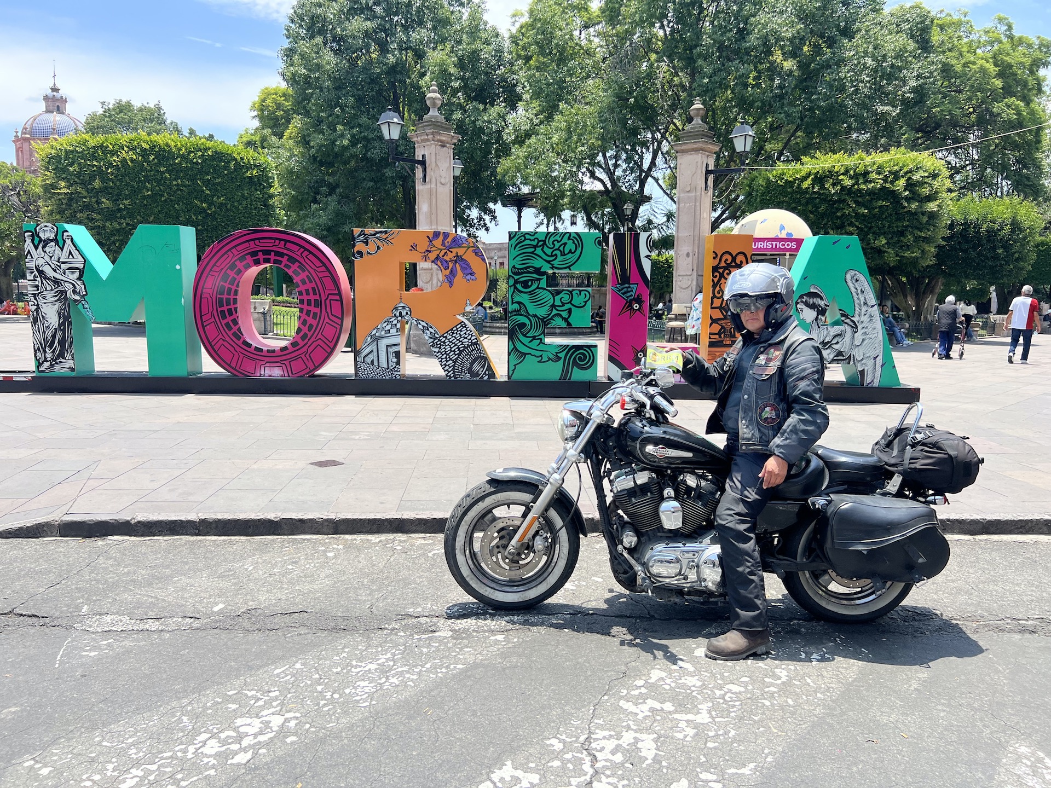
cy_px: 394
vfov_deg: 53.1
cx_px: 526
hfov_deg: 67.3
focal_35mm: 26
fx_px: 789
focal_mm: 5.7
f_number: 1.5
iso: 50
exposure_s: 1/2208
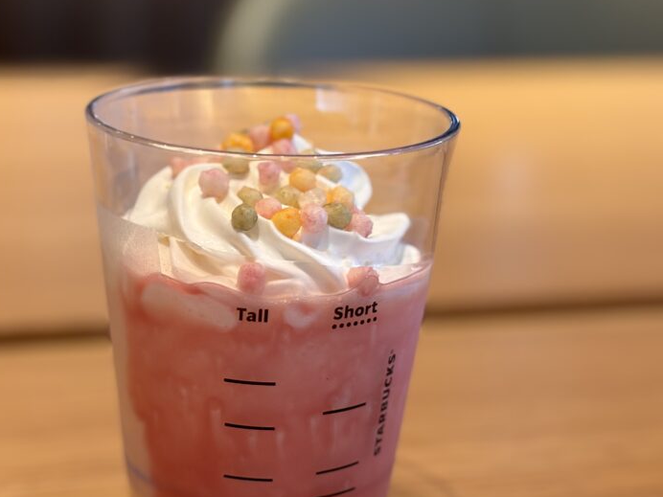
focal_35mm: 77
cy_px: 326
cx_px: 265
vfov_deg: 19.1
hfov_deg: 25.3
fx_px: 1475
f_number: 1.6
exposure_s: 1/60
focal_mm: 5.96
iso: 50
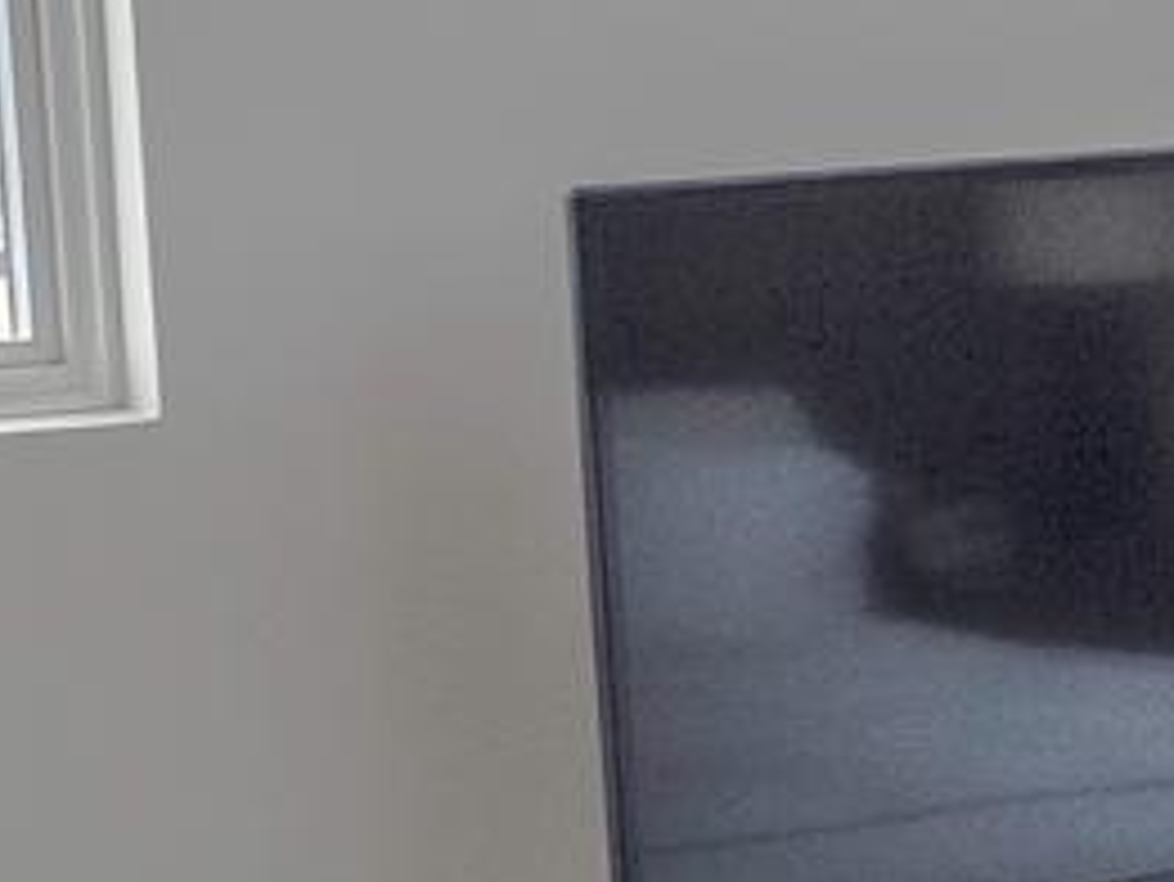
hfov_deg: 15.5
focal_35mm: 113
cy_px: 299
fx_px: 3834
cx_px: 1939
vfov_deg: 13.1
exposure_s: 1/250
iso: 800
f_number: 4
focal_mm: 10
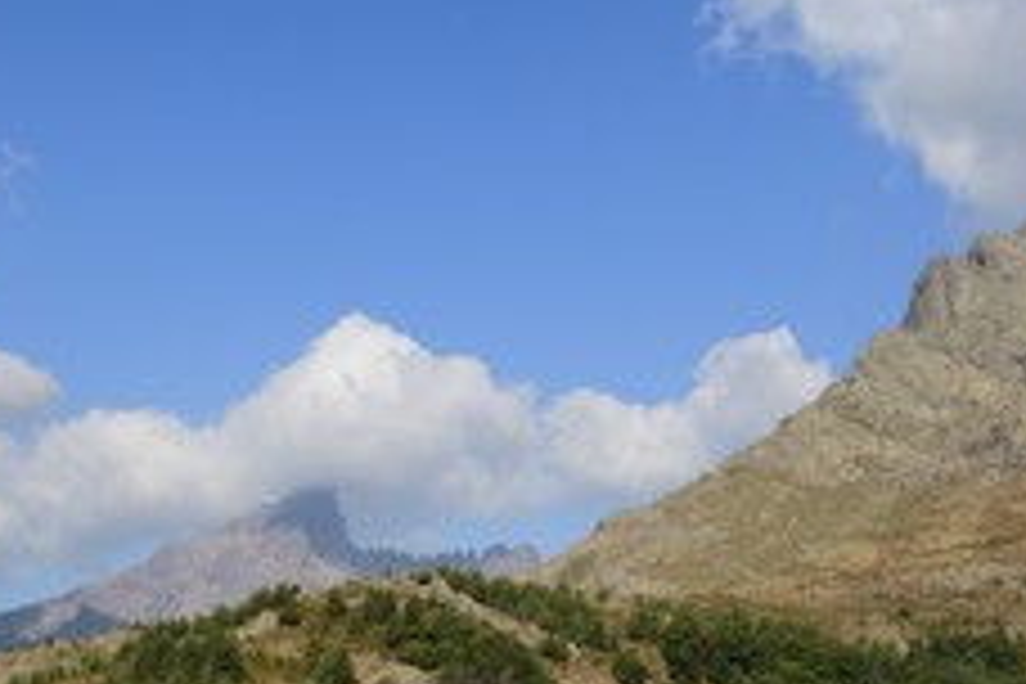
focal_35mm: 59
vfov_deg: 22.7
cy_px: 536
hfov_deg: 33.9
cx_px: 594
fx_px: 1681
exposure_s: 1/250
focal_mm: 32
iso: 200
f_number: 14
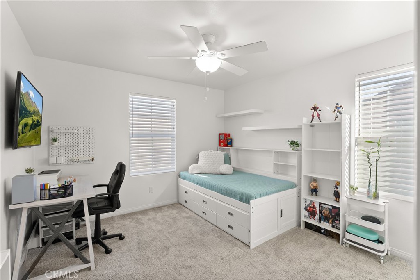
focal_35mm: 16
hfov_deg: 96.7
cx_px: 210
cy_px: 140
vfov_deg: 73.8
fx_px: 187
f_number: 9
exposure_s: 1/10
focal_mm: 16
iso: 640
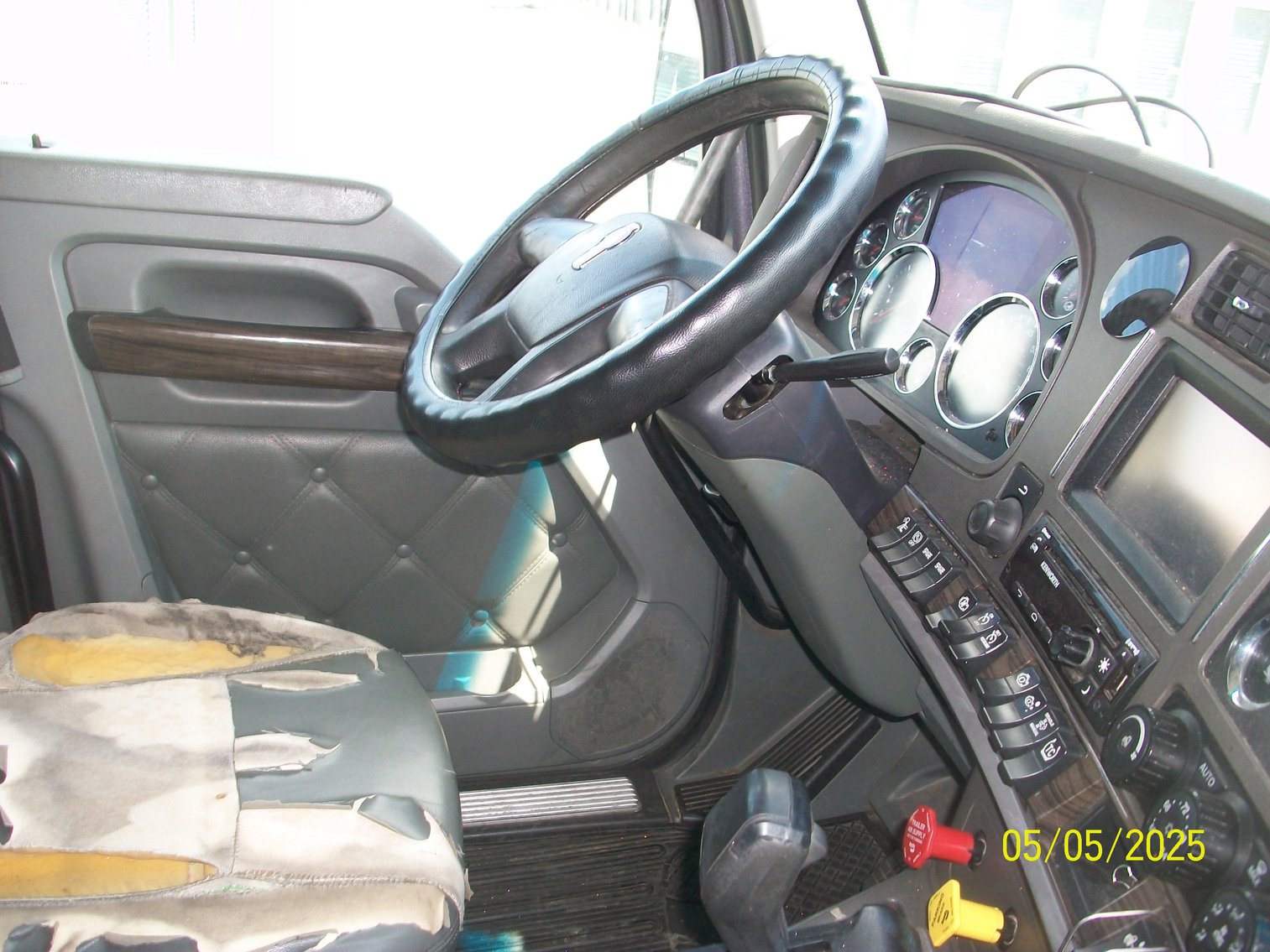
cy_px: 476
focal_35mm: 34
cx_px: 635
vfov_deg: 41.8
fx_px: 1247
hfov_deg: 54.0
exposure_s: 1/80
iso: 80
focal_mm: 5.7
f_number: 2.8
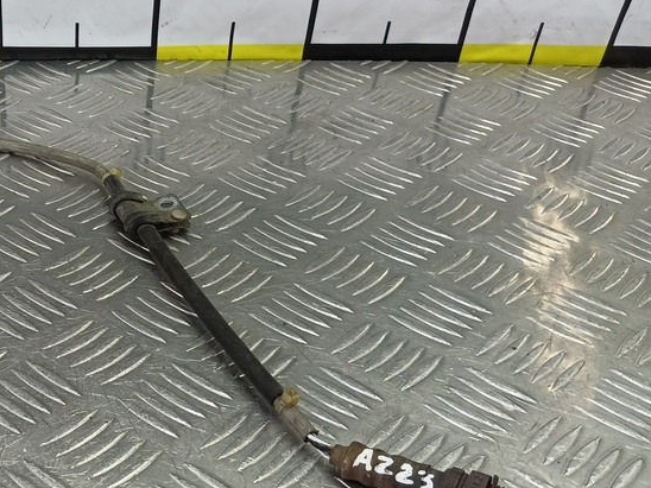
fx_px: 809
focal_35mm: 43
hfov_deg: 40.2
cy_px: 375
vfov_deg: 32.8
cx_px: 53
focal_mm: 4.11
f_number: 1.6
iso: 113
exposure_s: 1/50
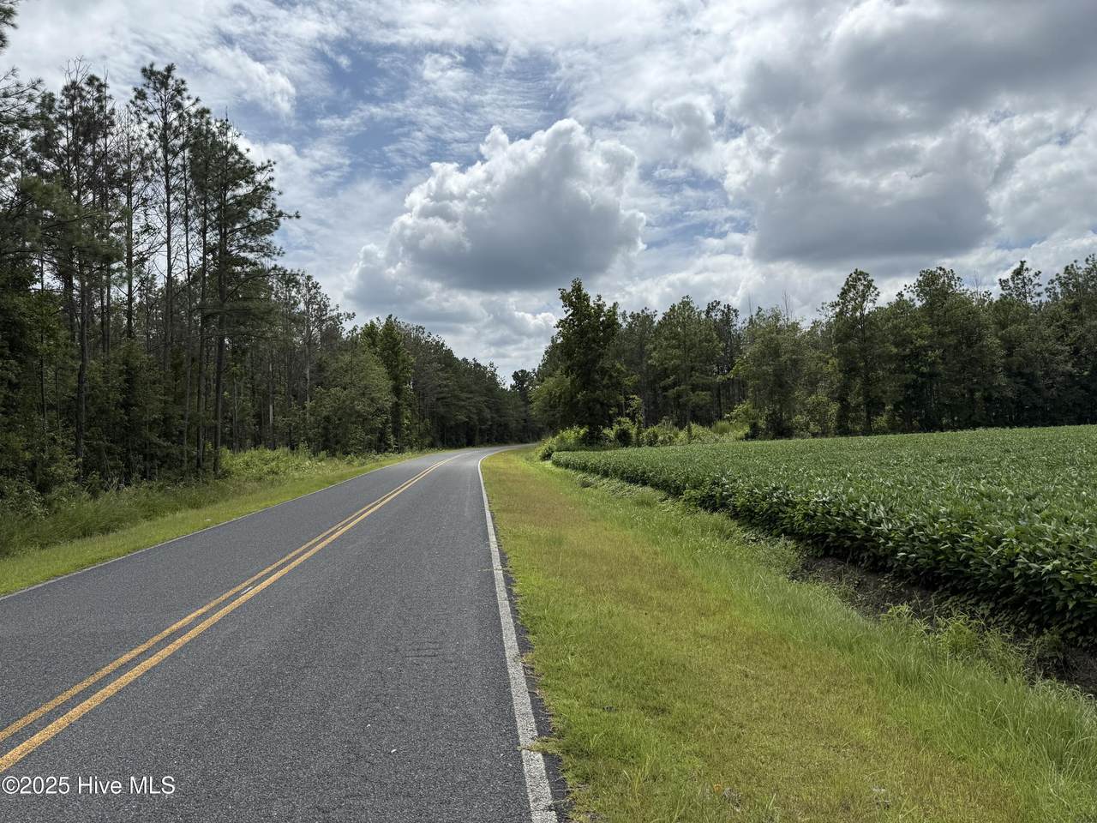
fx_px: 761
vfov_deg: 56.8
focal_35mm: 24
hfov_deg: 71.6
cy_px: 412
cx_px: 548
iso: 80
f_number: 1.78
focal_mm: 6.76
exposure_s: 1/10309
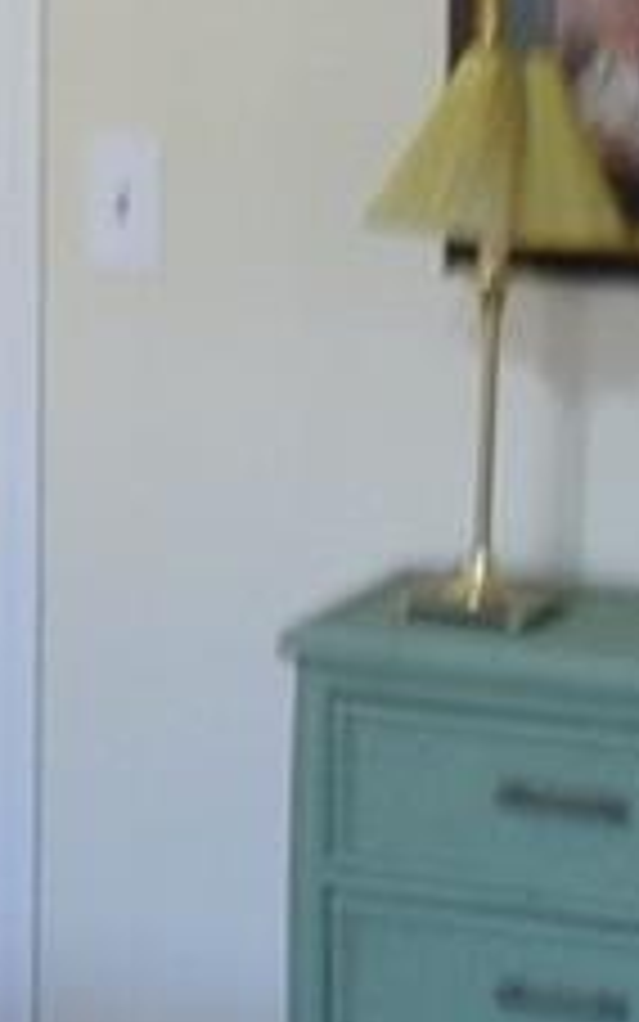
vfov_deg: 15.0
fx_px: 3843
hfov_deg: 9.0
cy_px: 176
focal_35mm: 138
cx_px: -554
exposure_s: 1/5
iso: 800
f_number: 10
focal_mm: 10
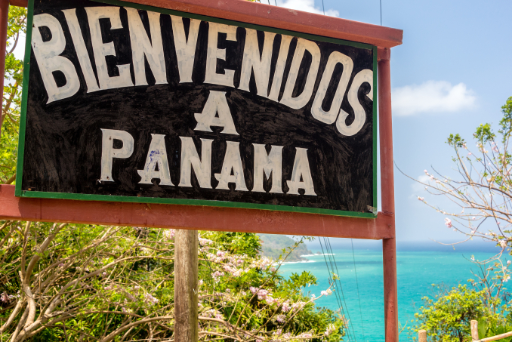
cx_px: 270
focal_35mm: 45
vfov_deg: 29.9
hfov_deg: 43.6
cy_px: 164
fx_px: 640
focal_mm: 36
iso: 250
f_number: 8
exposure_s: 1/125
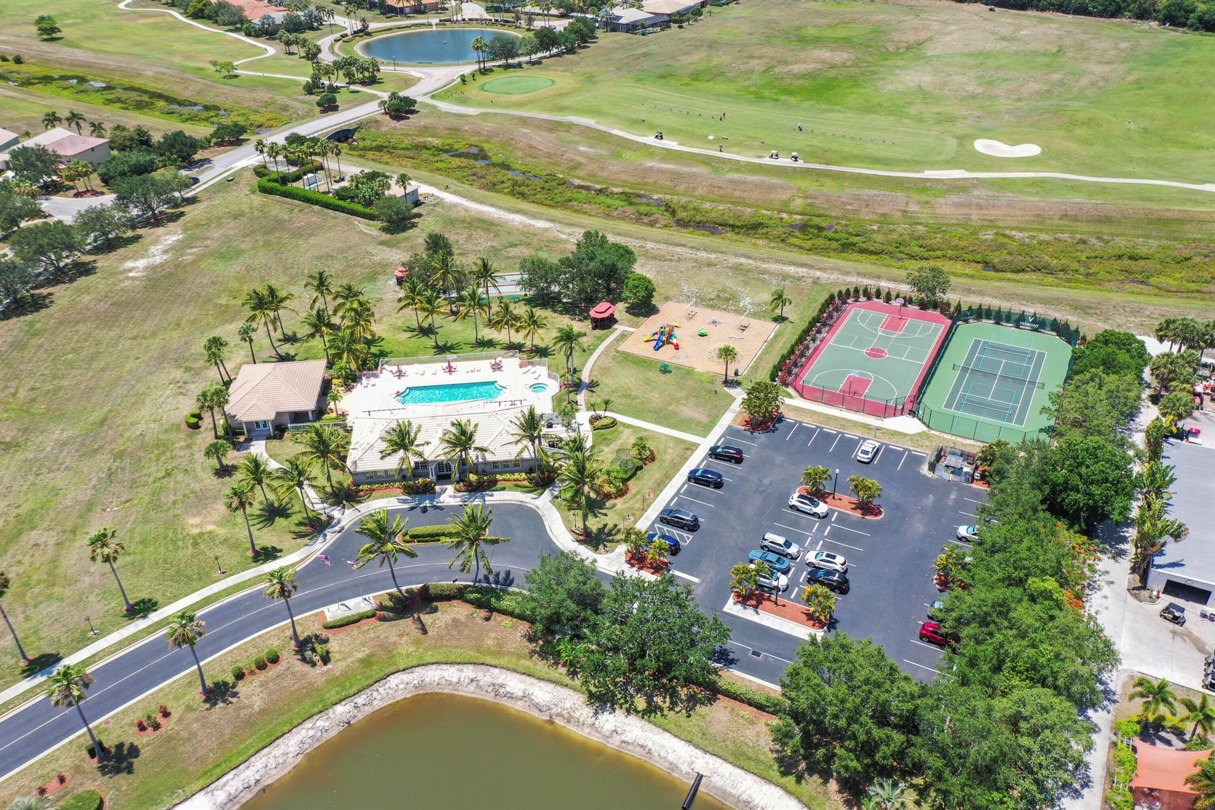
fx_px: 945
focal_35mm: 28
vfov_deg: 46.4
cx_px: 608
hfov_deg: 65.5
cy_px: 405
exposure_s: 1/500
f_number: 4.5
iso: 100
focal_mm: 10.26
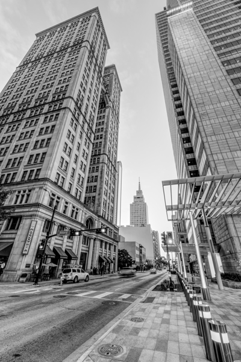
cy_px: 181
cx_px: 120
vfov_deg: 100.4
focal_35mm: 15
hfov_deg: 77.3
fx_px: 151
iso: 100
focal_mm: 15
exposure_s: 1/2
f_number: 16
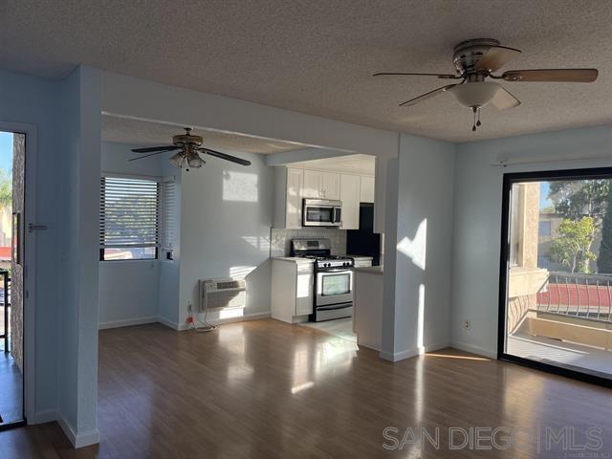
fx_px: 460
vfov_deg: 53.1
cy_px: 230
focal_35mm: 26
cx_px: 306
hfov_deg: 67.3
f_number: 1.6
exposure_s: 1/437
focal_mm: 5.1
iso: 50
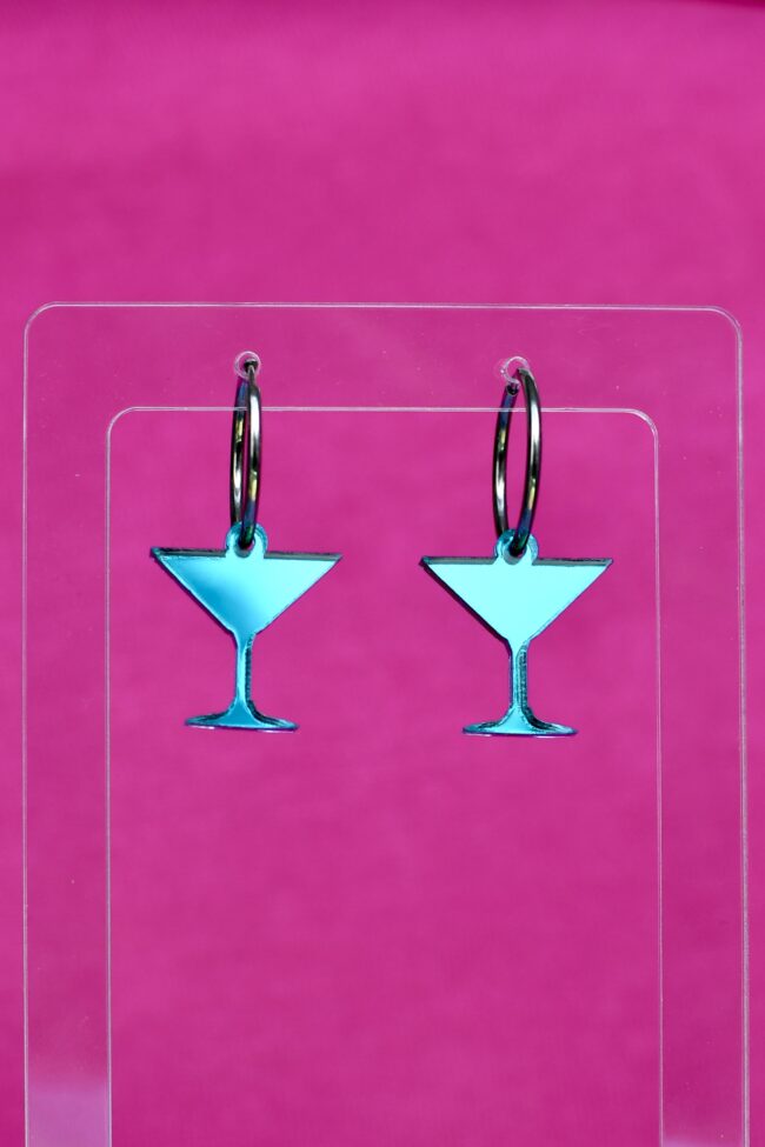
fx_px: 1657
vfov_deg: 38.2
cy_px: 574
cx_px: 382
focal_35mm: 52
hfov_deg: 26.0
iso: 400
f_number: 5
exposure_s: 1/500
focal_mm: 35
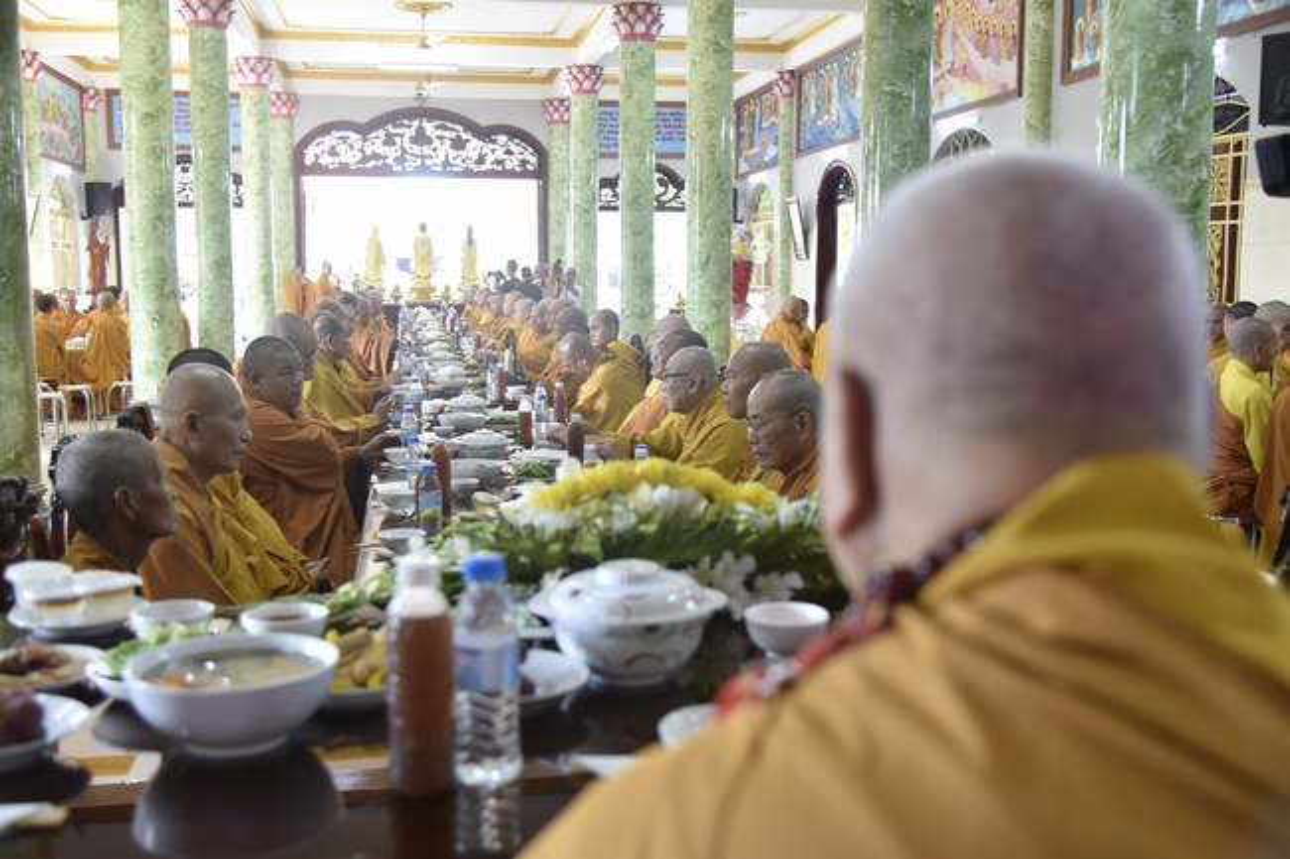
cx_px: 645
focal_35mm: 35
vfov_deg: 37.8
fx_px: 1254
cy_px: 430
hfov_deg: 54.4
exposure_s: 1/60
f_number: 4
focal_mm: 35
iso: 800
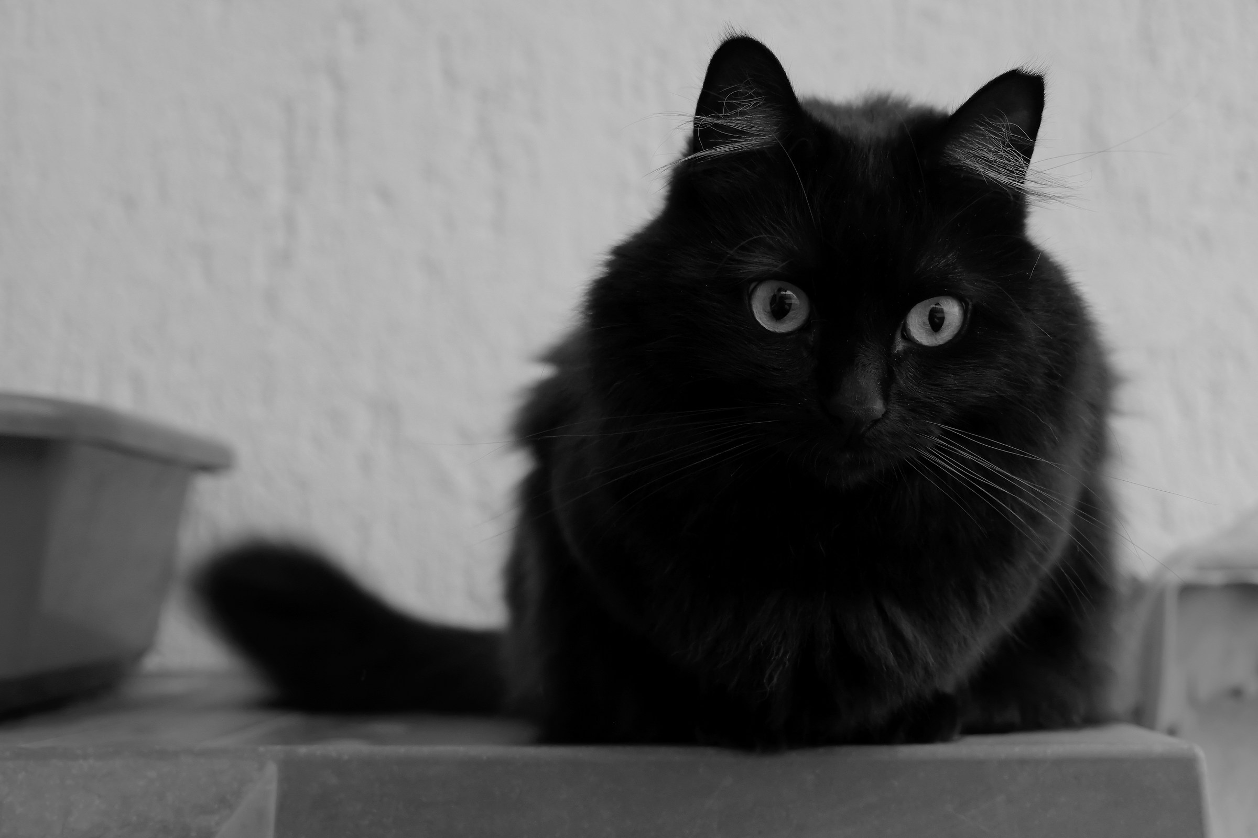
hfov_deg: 48.5
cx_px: 629
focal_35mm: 40
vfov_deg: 33.4
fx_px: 1398
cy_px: 419
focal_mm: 26.5
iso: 1600
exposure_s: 1/60
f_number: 3.2
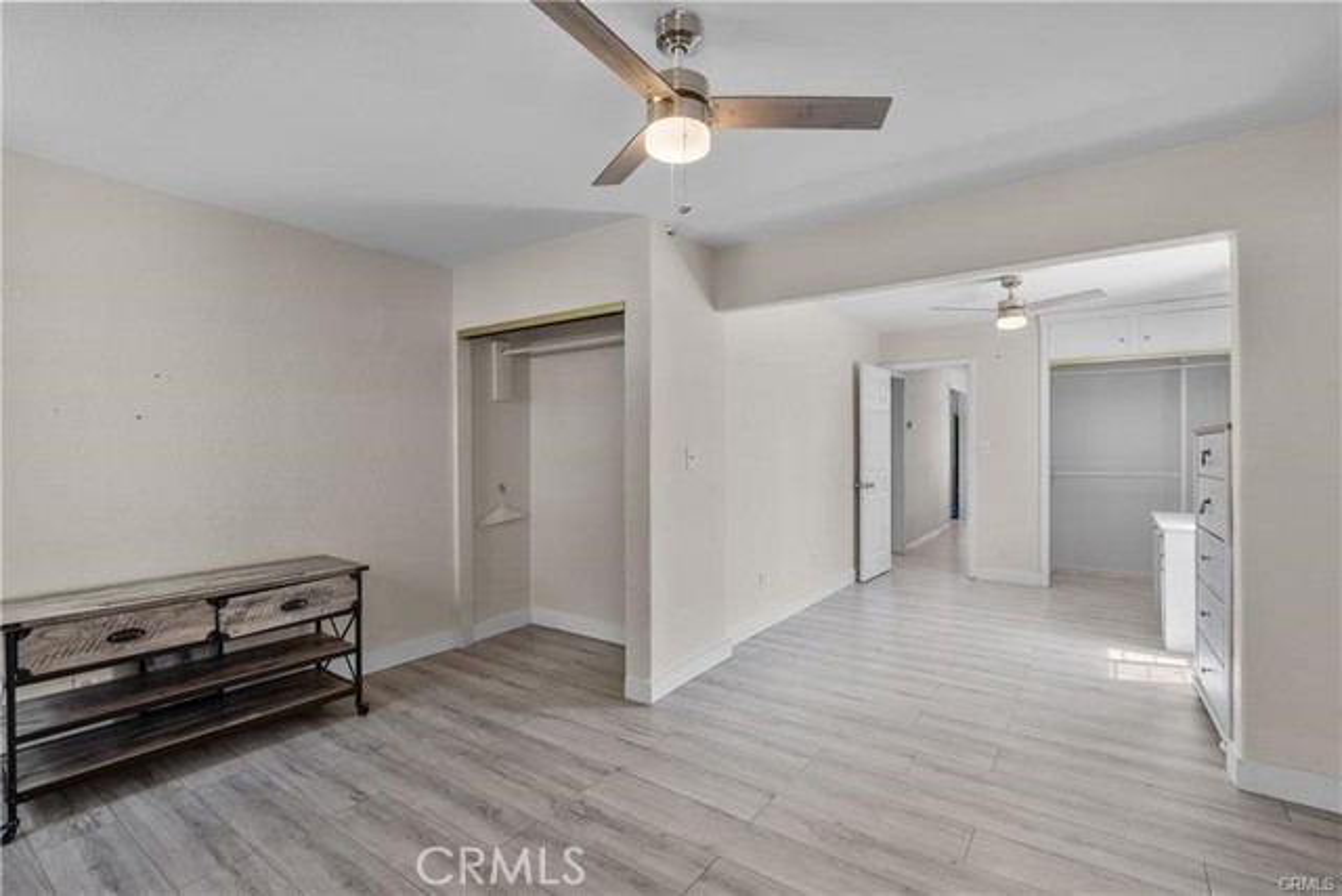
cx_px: 671
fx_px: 597
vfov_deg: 73.8
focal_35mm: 16
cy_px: 448
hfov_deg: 96.7
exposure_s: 1/6
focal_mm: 16
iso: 250
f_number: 10
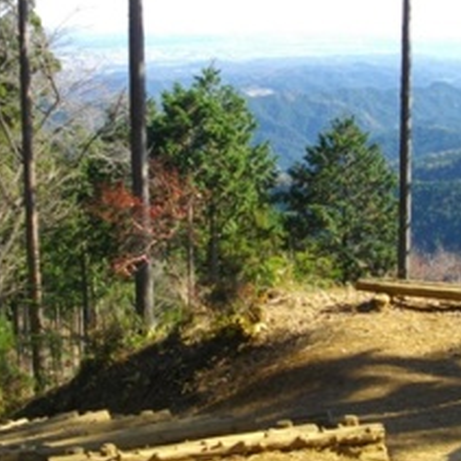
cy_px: 185
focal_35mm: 67
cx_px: 291
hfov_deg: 25.6
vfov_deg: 25.7
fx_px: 1009
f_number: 2.9
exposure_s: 1/400
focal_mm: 5.7
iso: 100
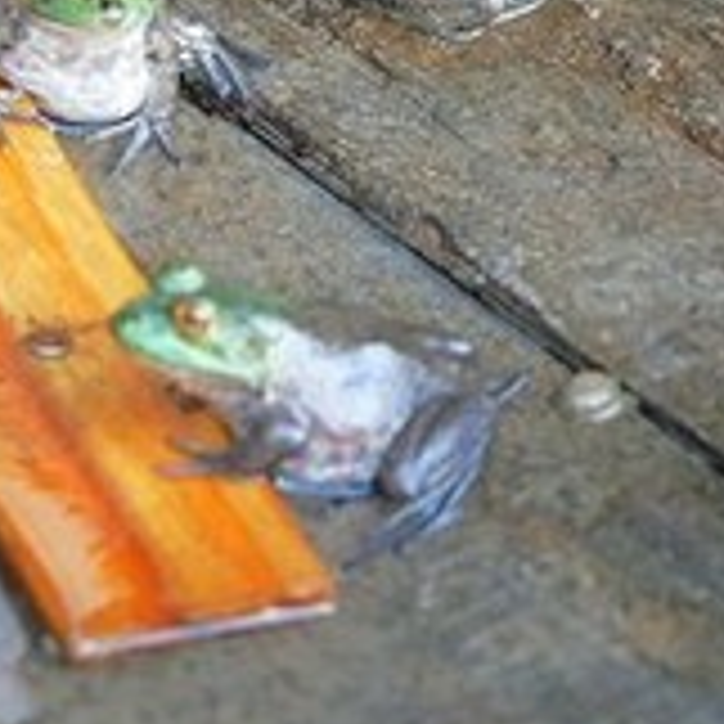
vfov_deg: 4.9
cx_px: -216
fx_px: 8495
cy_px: -247
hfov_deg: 4.9
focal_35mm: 359
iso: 1000
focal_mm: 80
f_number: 4
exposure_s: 1/80
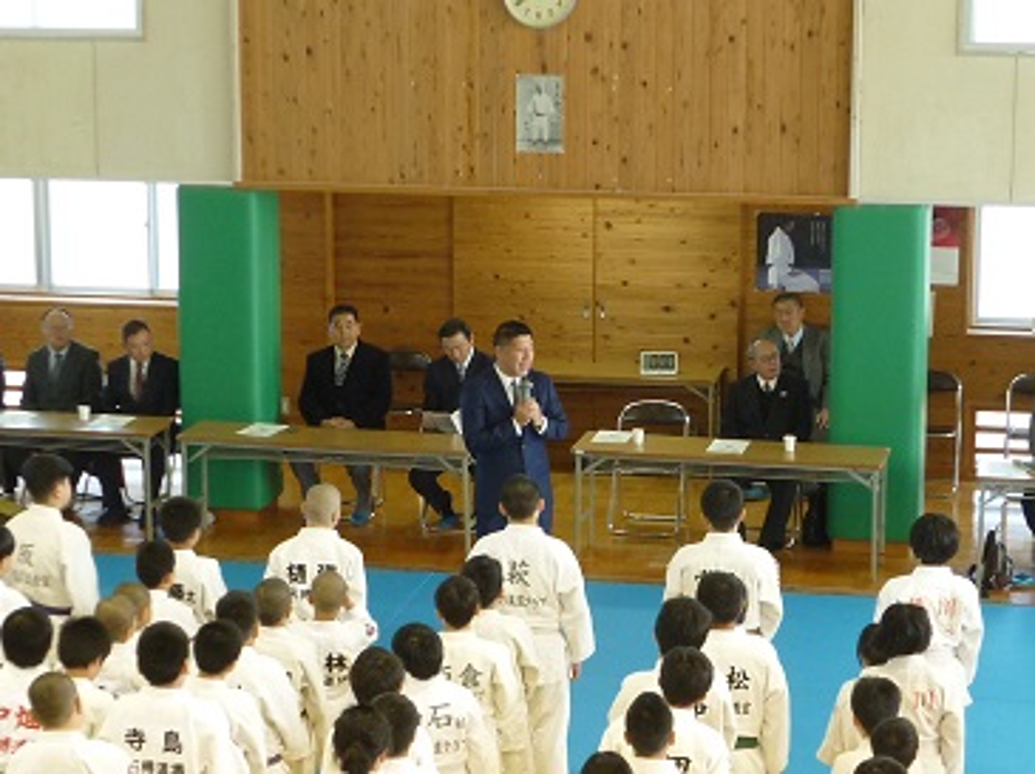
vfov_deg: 14.9
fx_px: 2957
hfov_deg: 19.9
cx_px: 518
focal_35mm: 99
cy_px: 387
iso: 200
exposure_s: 1/40
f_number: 3.4
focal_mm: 9.2
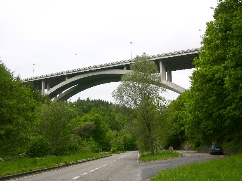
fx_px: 245
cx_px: 121
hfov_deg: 52.6
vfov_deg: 40.7
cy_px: 90
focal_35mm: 35
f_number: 7.1
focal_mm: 8.9
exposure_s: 1/108
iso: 50
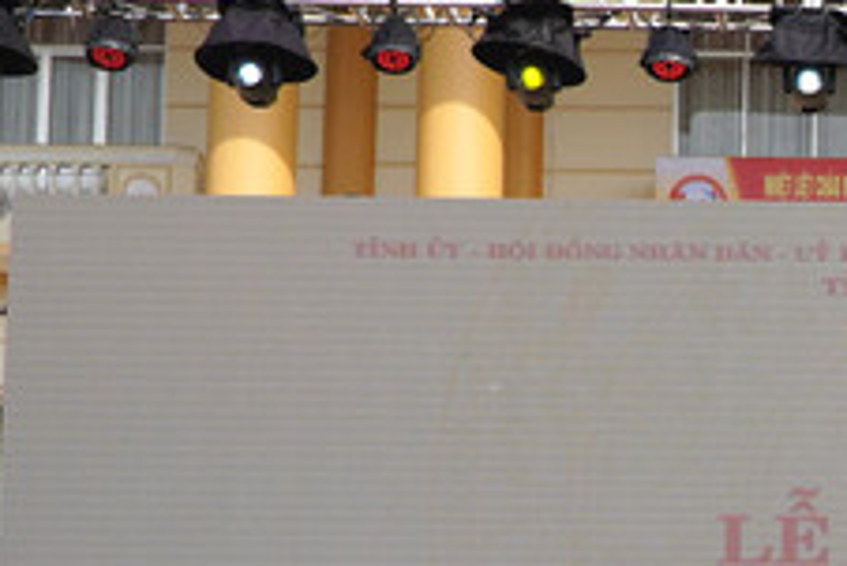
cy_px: 581
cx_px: 948
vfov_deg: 17.9
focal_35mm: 74
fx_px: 1742
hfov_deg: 25.2
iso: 100
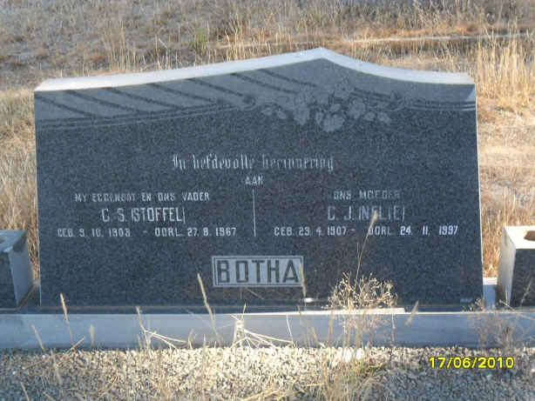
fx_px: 804
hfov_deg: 36.8
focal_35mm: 52
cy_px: 200
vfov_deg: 28.1
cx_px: 268
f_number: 5
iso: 160
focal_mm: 9.3
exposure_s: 1/60
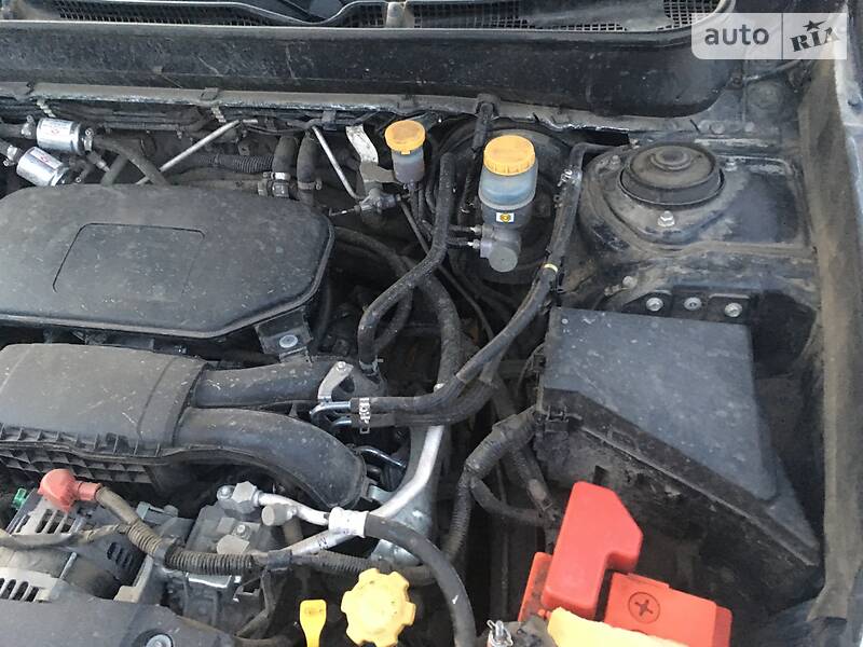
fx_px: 723
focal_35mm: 29
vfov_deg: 48.2
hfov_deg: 61.7
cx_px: 432
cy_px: 324
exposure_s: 1/17
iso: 500
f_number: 2.2
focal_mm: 4.2
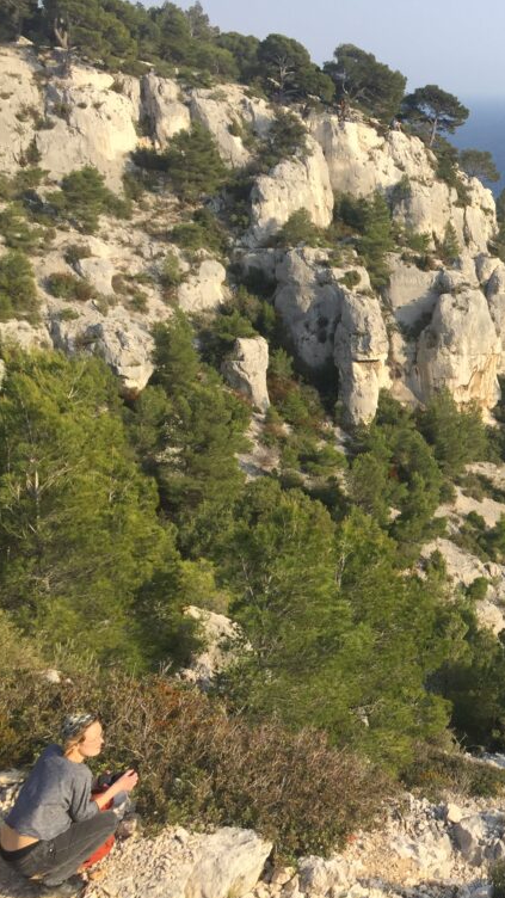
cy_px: 457
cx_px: 573
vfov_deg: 47.4
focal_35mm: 43
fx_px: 1024
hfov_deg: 25.4
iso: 32
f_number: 2.2
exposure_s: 1/1068
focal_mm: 4.15
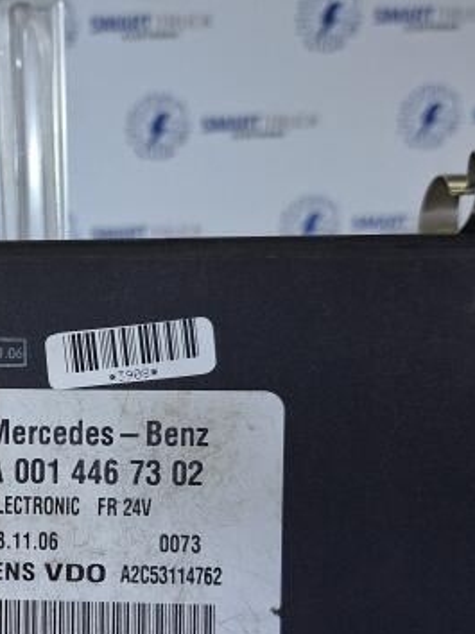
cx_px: 57
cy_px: 444
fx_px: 953
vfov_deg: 36.3
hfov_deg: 27.1
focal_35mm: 52
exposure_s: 1/50
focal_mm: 5.54
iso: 125
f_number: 1.8
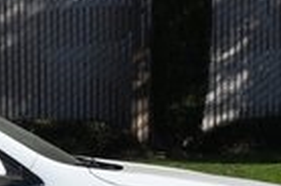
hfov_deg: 7.3
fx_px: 2157
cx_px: -170
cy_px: 365
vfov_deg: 4.9
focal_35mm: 277
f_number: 16
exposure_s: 1/1000
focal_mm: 40
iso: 1250
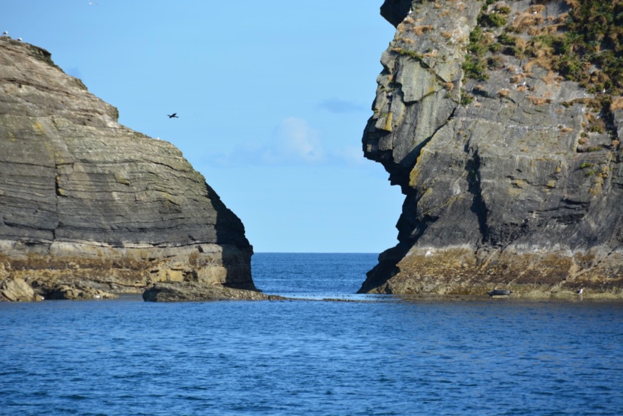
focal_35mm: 300
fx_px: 5192
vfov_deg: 4.6
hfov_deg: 6.9
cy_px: 208
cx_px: 312
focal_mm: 200
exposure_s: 1/640
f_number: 6.3
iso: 200
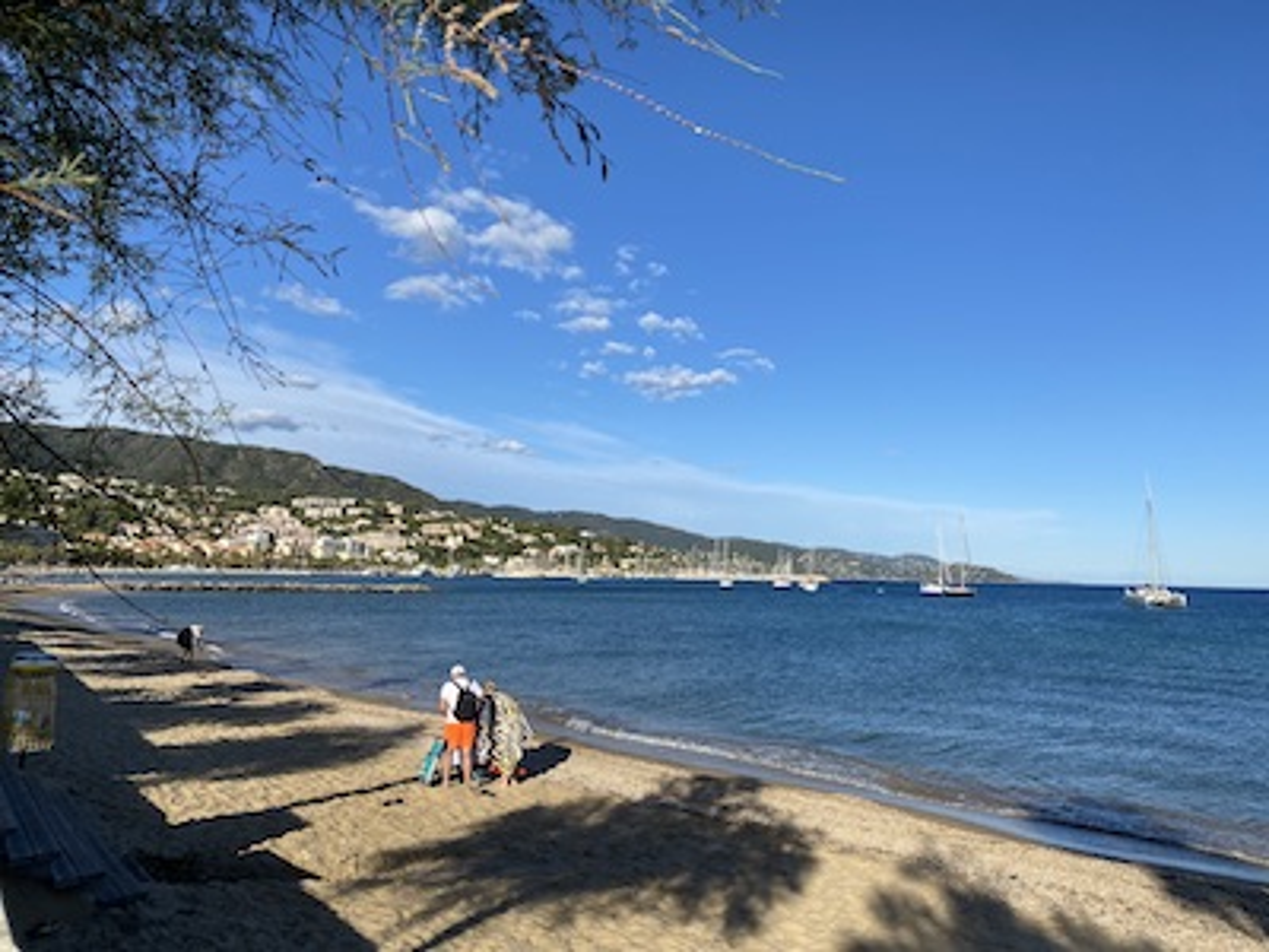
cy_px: 476
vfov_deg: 53.1
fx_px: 953
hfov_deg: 67.3
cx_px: 634
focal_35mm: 26
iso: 32
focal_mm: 4.25
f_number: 1.8
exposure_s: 1/3497
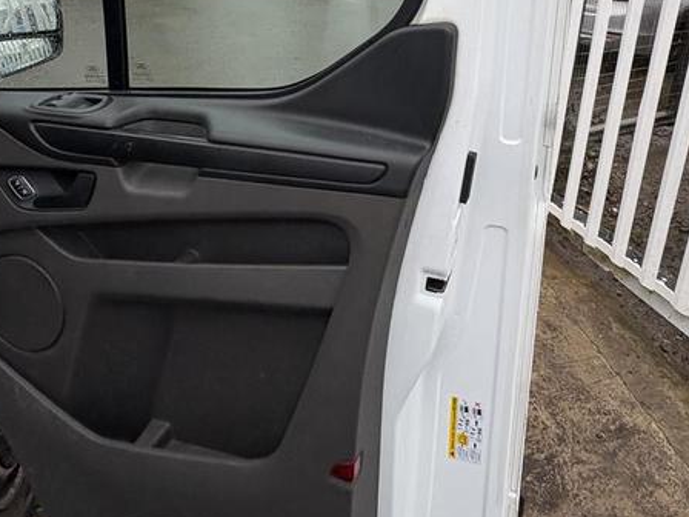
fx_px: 557
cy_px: 82
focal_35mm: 28
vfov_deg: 46.3
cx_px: 395
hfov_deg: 63.1
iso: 80
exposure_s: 1/99
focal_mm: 2.22
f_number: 2.2
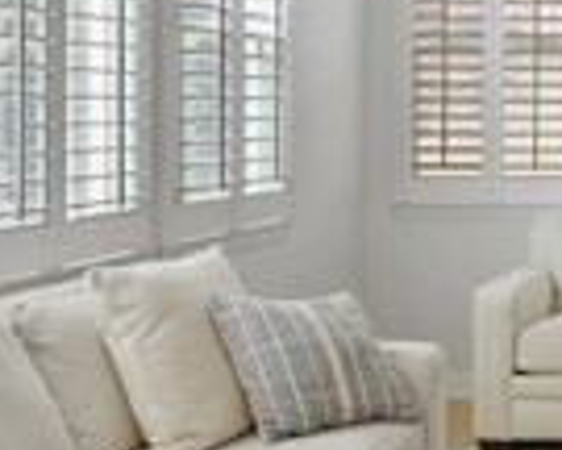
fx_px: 1181
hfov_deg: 22.3
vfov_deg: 21.3
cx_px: 828
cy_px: 94
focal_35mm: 71
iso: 250
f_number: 4
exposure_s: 1/15
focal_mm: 16
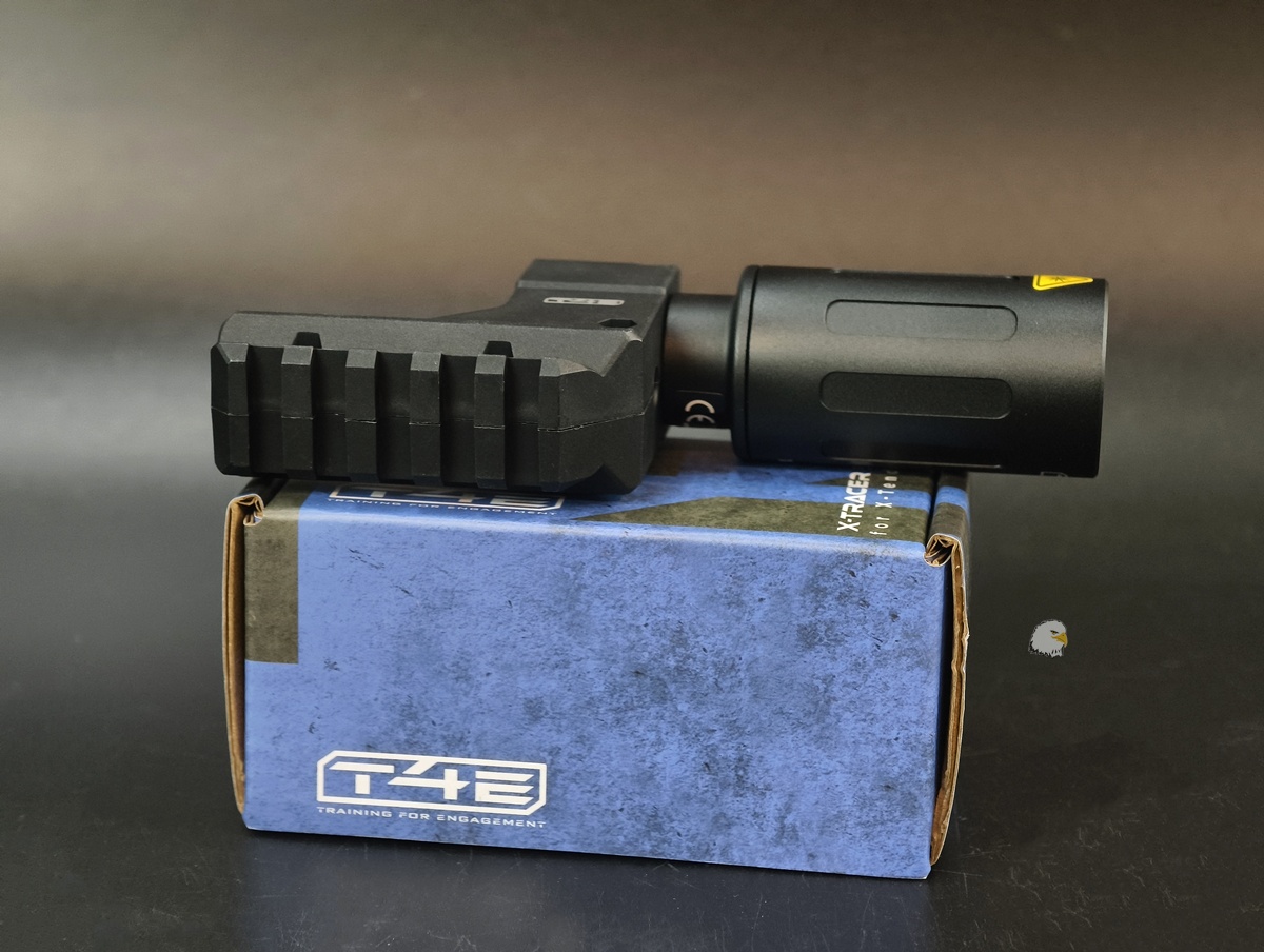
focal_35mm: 85
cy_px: 476
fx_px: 3109
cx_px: 632
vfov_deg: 17.4
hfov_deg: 23.0
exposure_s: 1/24
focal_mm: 22.48
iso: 1633
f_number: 2.67
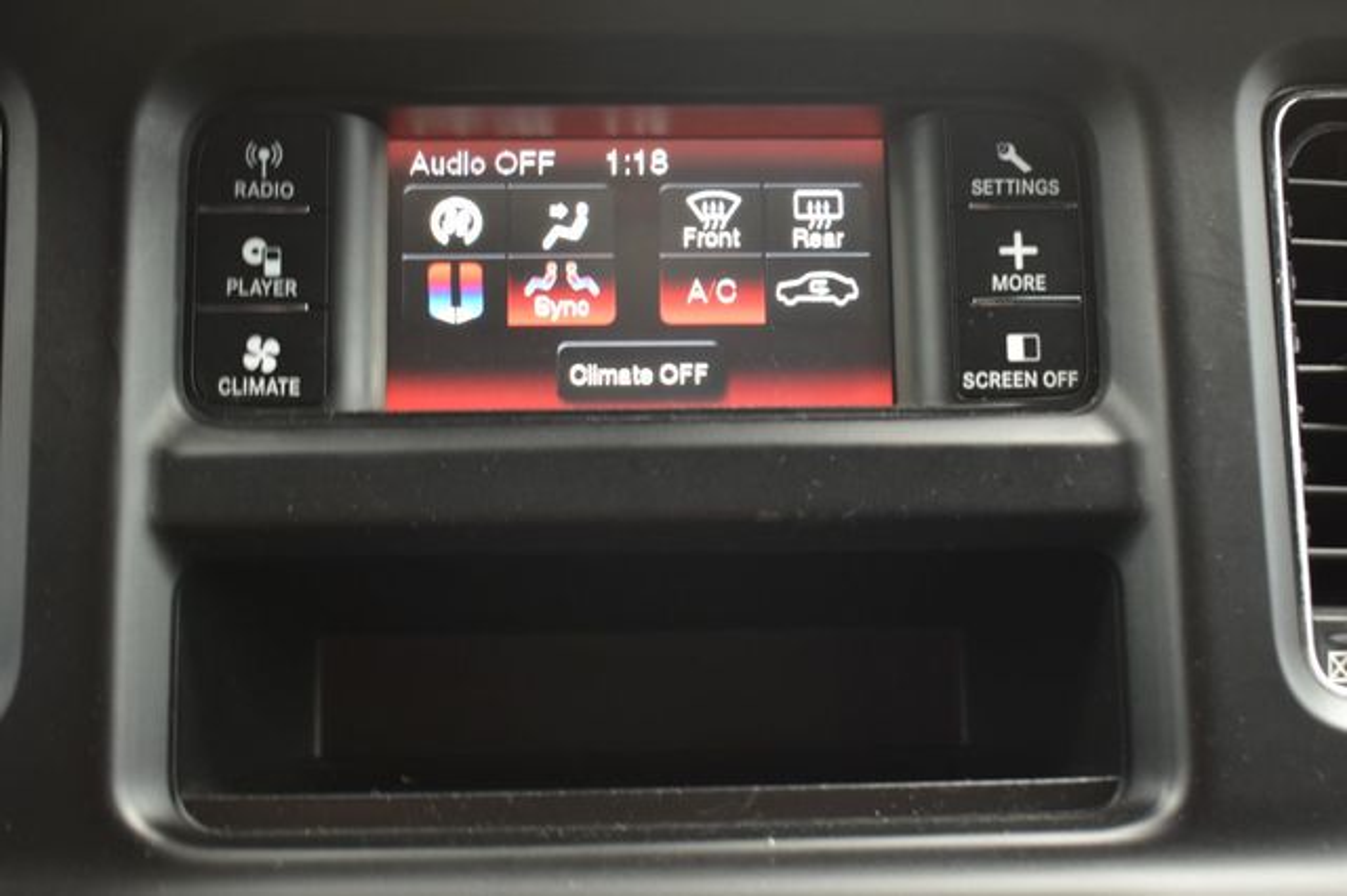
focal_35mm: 51
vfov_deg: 26.5
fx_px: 1907
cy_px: 448
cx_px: 674
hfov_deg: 38.9
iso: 640
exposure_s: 1/15
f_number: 6.3
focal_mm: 34
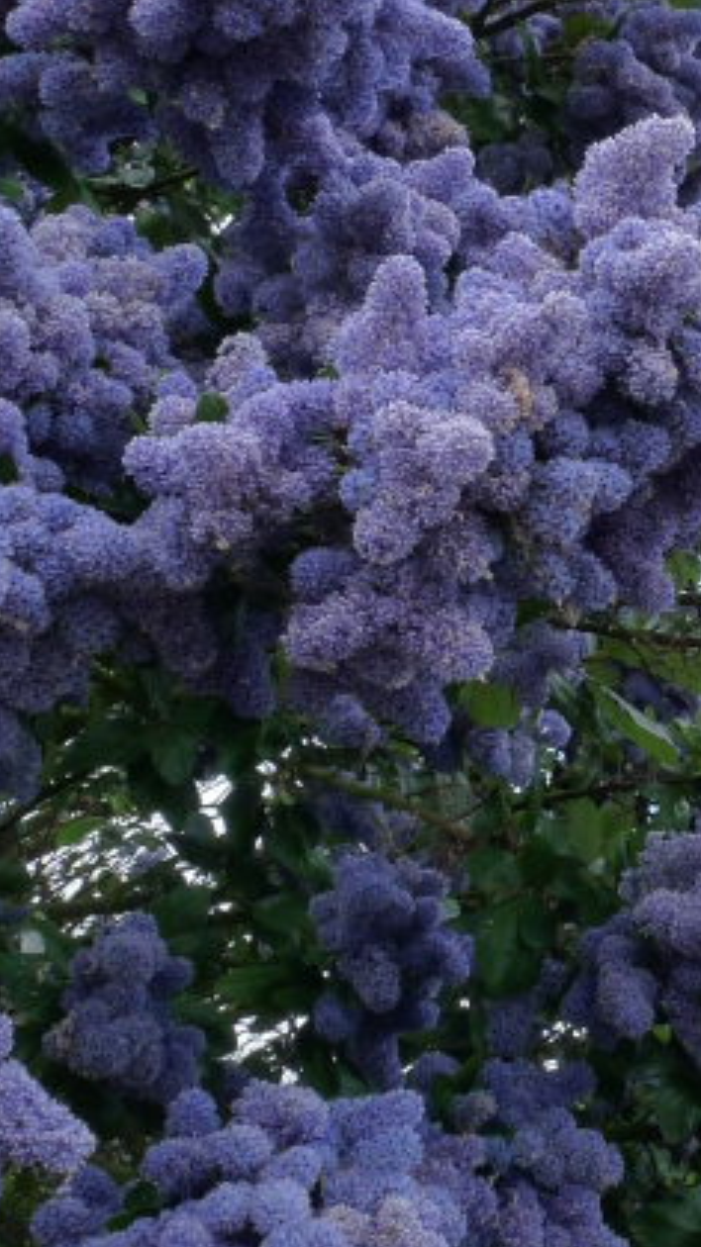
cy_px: 469
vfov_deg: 33.2
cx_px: 854
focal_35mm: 63
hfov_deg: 18.1
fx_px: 2083
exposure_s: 1/200
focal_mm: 4.8
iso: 160
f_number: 5
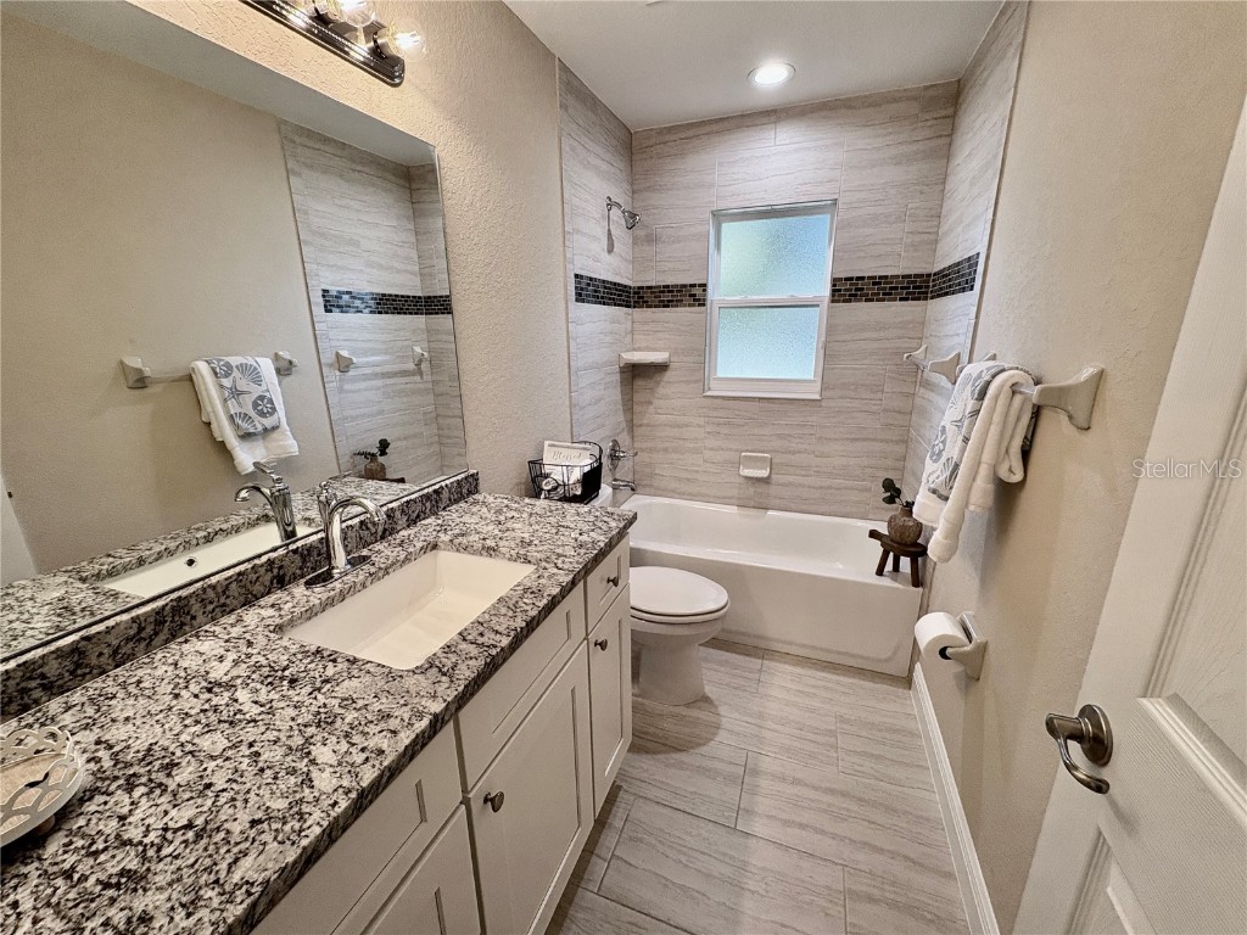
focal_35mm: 14
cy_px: 468
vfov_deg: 85.7
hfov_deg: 102.1
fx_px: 504
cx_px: 624
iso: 100
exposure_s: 1/120
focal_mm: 2.22
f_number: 2.2
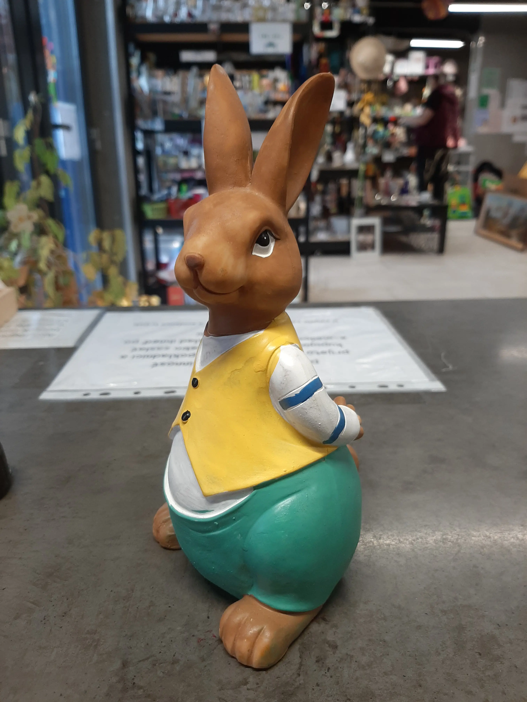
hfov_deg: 53.1
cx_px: 264
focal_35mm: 26
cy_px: 351
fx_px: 528
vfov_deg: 67.3
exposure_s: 1/50
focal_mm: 3.93
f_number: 1.7
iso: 64
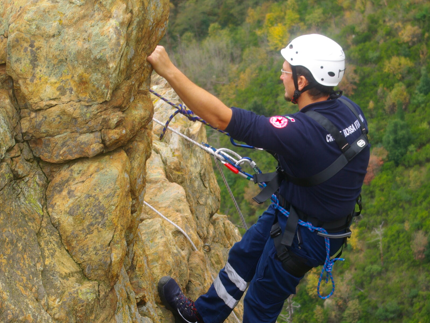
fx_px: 1429
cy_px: 178
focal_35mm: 115
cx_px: 297
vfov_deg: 12.9
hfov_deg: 17.1
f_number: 5.6
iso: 100
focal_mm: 50
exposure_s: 1/90
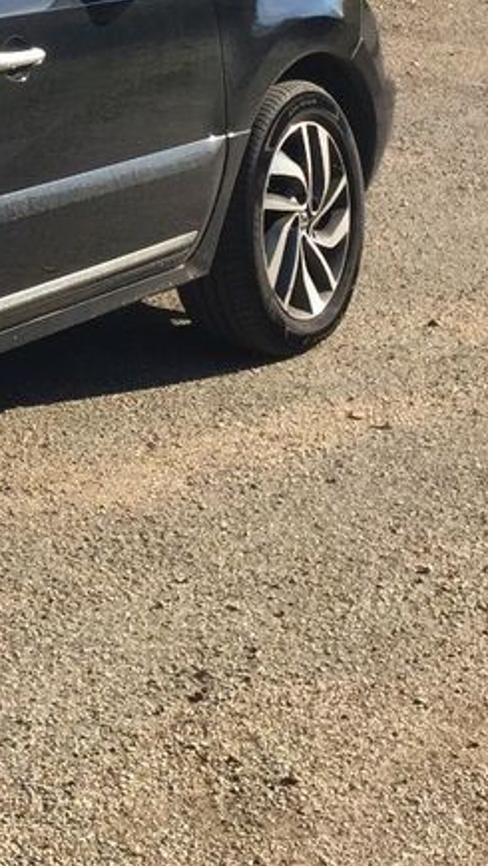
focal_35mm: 93
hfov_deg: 11.9
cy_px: -163
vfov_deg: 21.4
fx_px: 2137
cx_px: -404
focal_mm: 4.15
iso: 32
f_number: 2.2
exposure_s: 1/1099
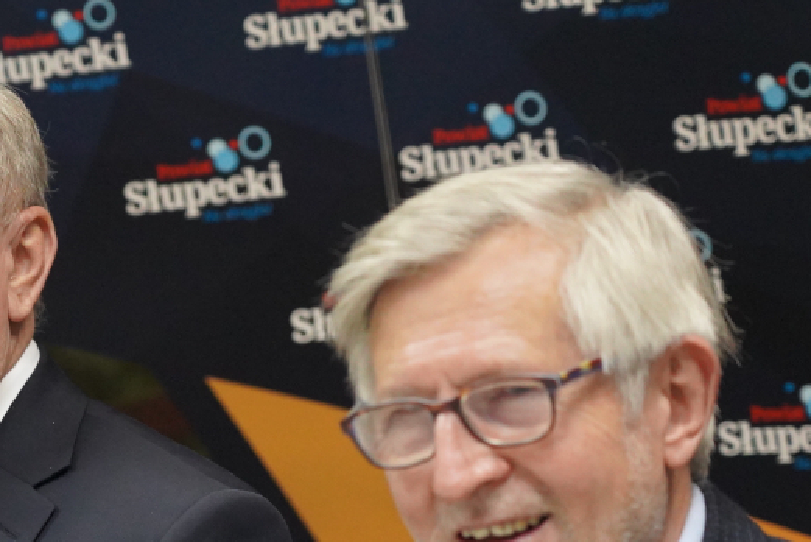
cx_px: 90
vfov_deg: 7.5
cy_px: 616
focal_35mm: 182
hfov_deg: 11.2
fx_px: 4102
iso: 6400
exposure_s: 1/160
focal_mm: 73
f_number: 4
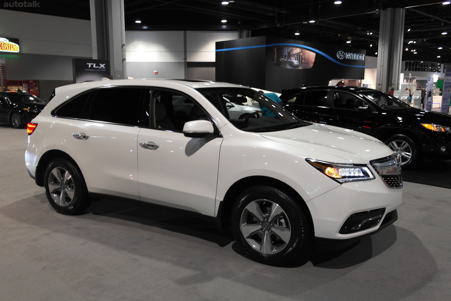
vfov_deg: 43.6
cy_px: 150
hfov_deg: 61.9
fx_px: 376
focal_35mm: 30
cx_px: 226
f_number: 3.5
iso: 400
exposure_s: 1/30
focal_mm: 20
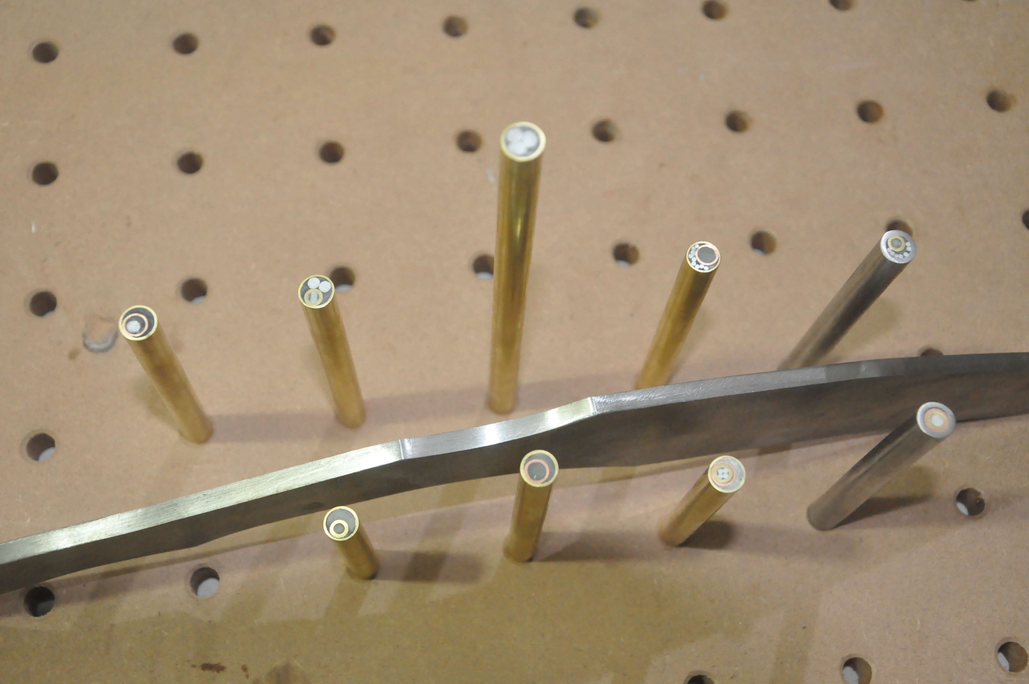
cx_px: 514
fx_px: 1370
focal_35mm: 48
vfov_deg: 28.0
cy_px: 342
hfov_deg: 41.2
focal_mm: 32
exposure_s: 1/60
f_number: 5.6
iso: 3200
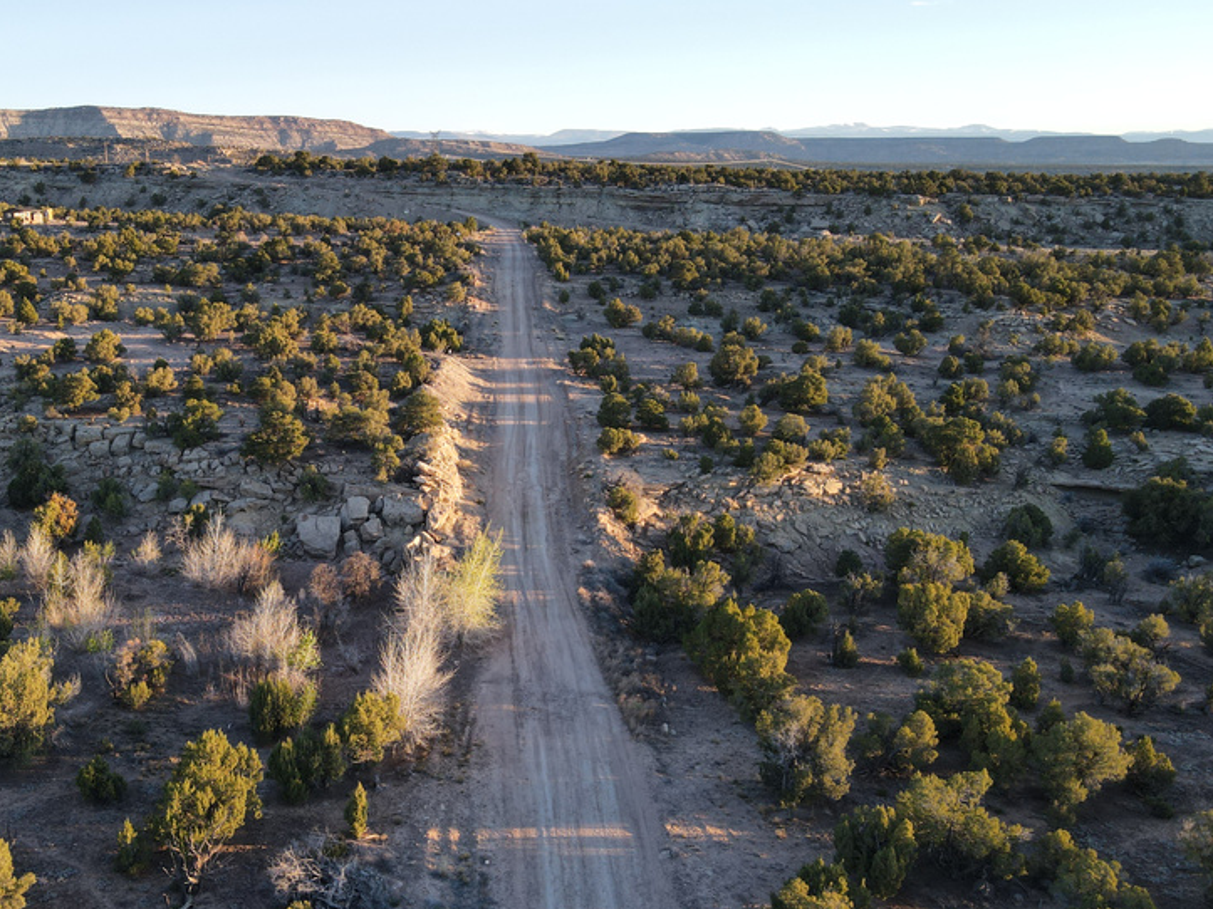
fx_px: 1191
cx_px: 424
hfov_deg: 53.1
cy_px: 518
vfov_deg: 41.7
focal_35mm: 34
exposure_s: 1/100
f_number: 2.8
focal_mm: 4.5
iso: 100
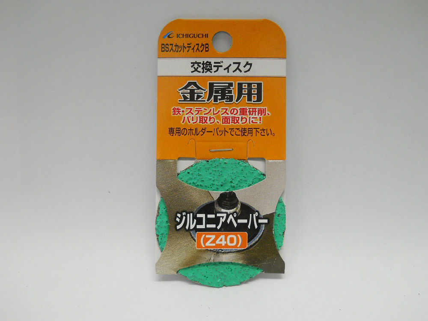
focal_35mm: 41
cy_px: 160
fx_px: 507
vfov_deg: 35.1
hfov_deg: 45.8
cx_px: 214
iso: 160
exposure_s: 1/30
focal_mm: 6.72
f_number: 3.1
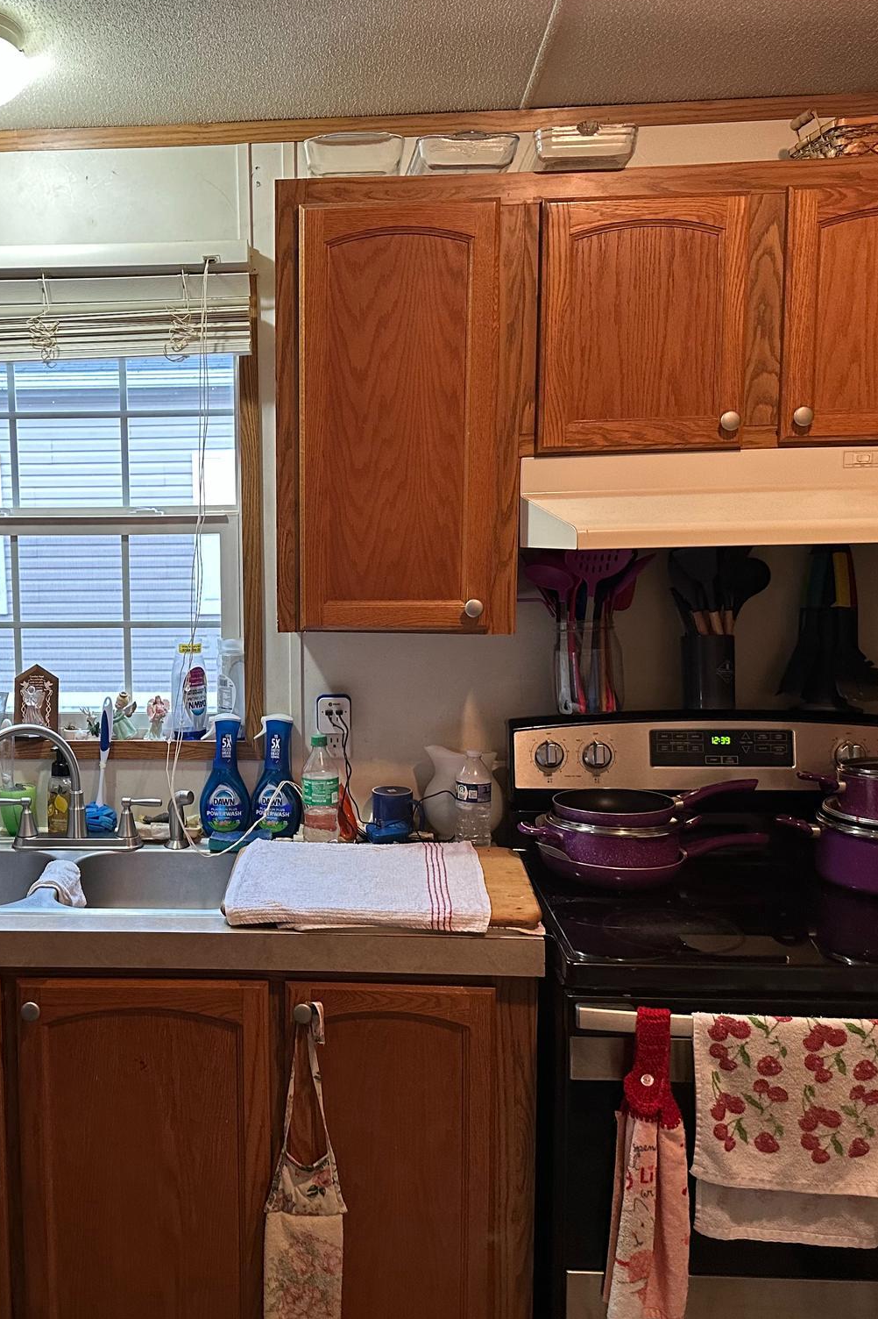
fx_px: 1244
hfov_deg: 37.9
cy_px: 660
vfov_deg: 55.8
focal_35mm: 34
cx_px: 225
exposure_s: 1/60
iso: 400
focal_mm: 6.86
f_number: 1.78
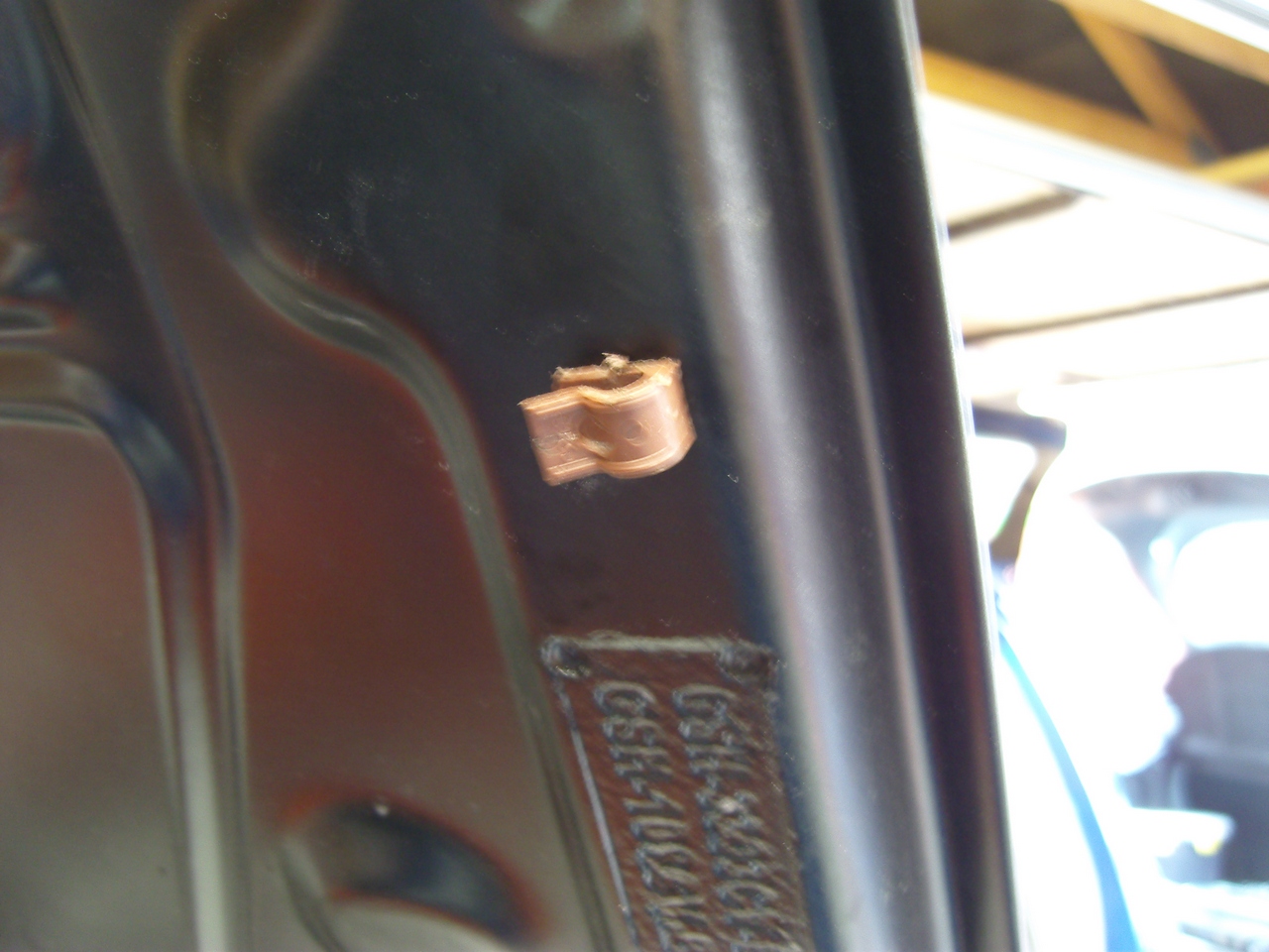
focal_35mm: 34
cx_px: 634
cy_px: 476
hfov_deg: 54.0
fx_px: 1246
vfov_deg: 41.8
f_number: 2.8
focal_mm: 7.3
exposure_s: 1/3
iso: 200
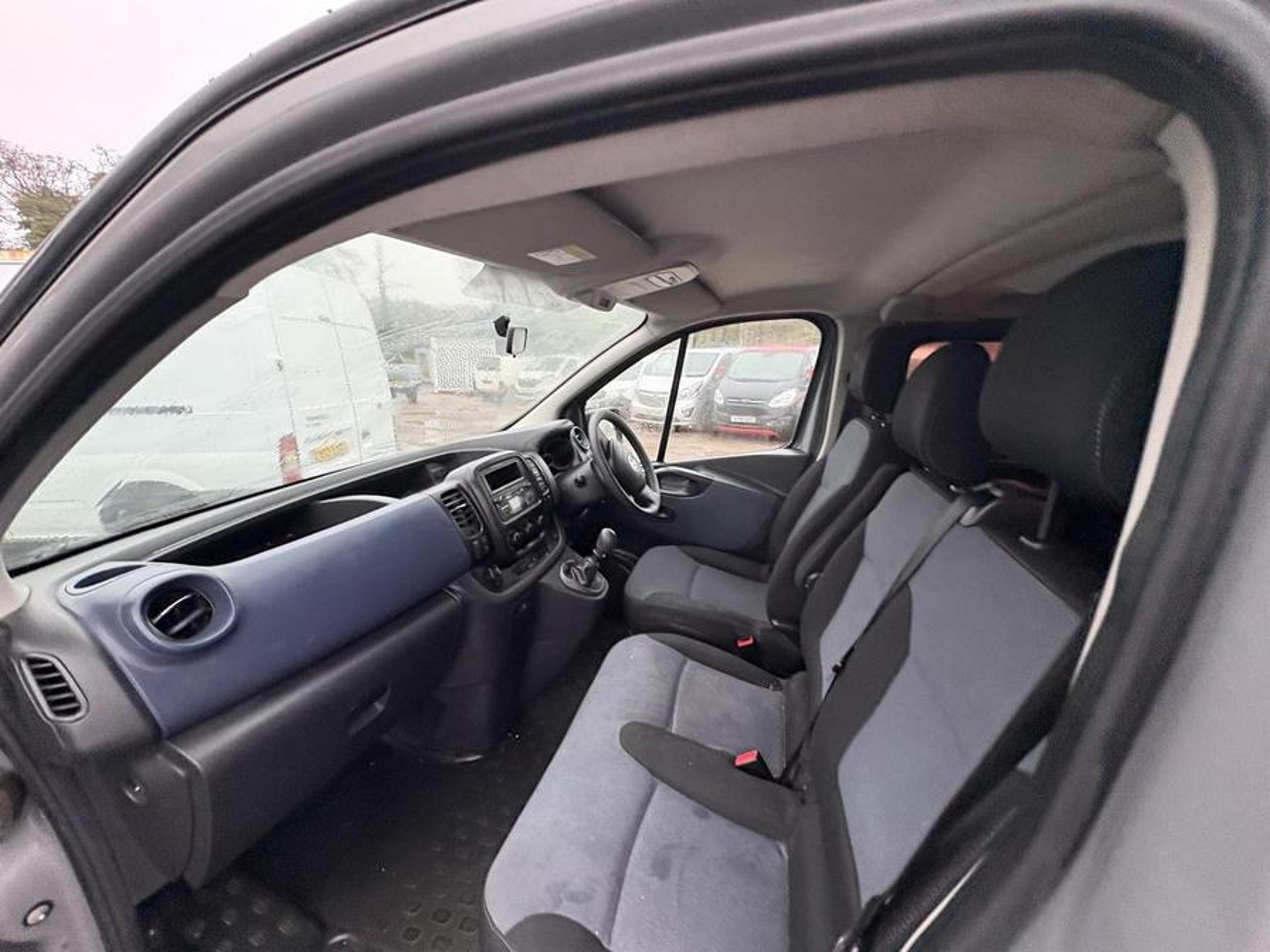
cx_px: 635
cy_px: 476
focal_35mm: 14
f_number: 2.2
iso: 320
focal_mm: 2.22
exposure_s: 1/60
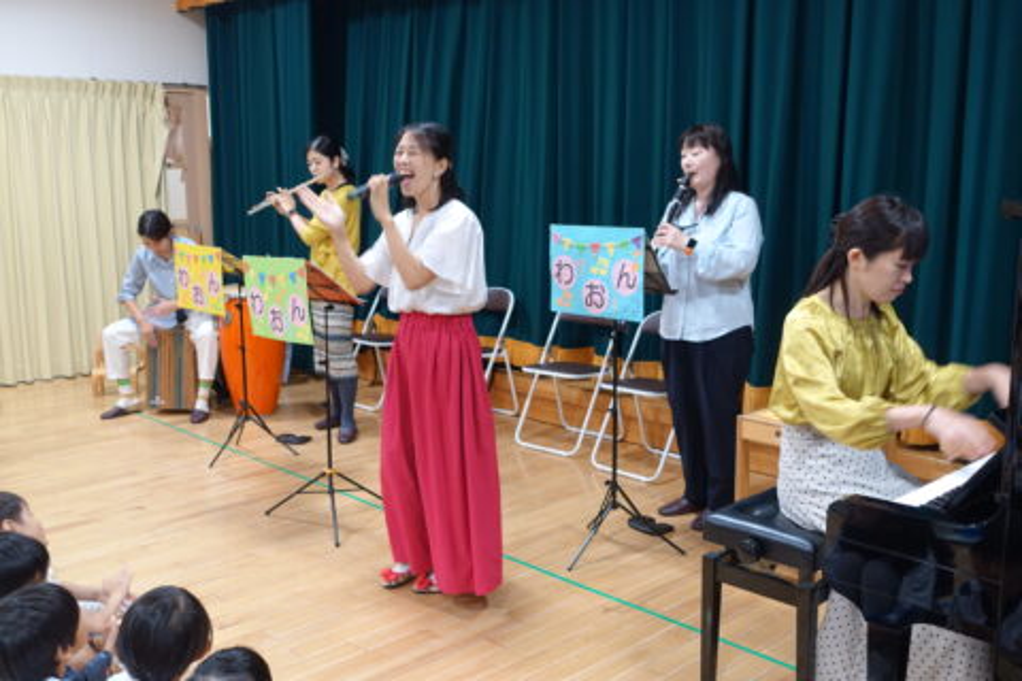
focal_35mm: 35
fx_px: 994
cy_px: 340
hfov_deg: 54.4
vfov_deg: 37.9
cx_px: 511
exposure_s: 1/40
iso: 400
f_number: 2.8
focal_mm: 12.99
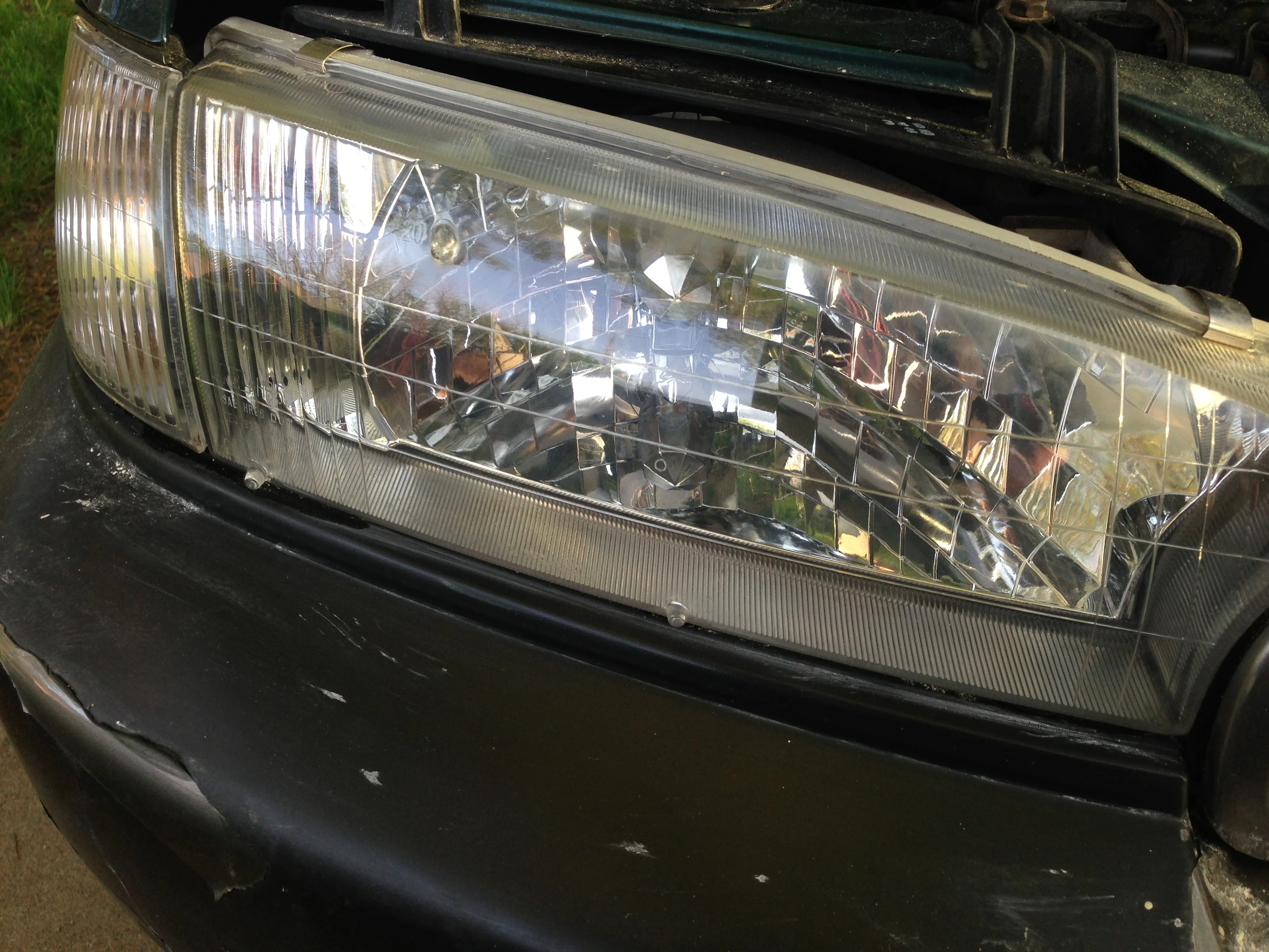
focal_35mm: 33
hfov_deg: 55.4
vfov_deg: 42.9
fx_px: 1210
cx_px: 634
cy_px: 476
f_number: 2.4
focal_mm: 4.13
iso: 50
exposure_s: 1/60
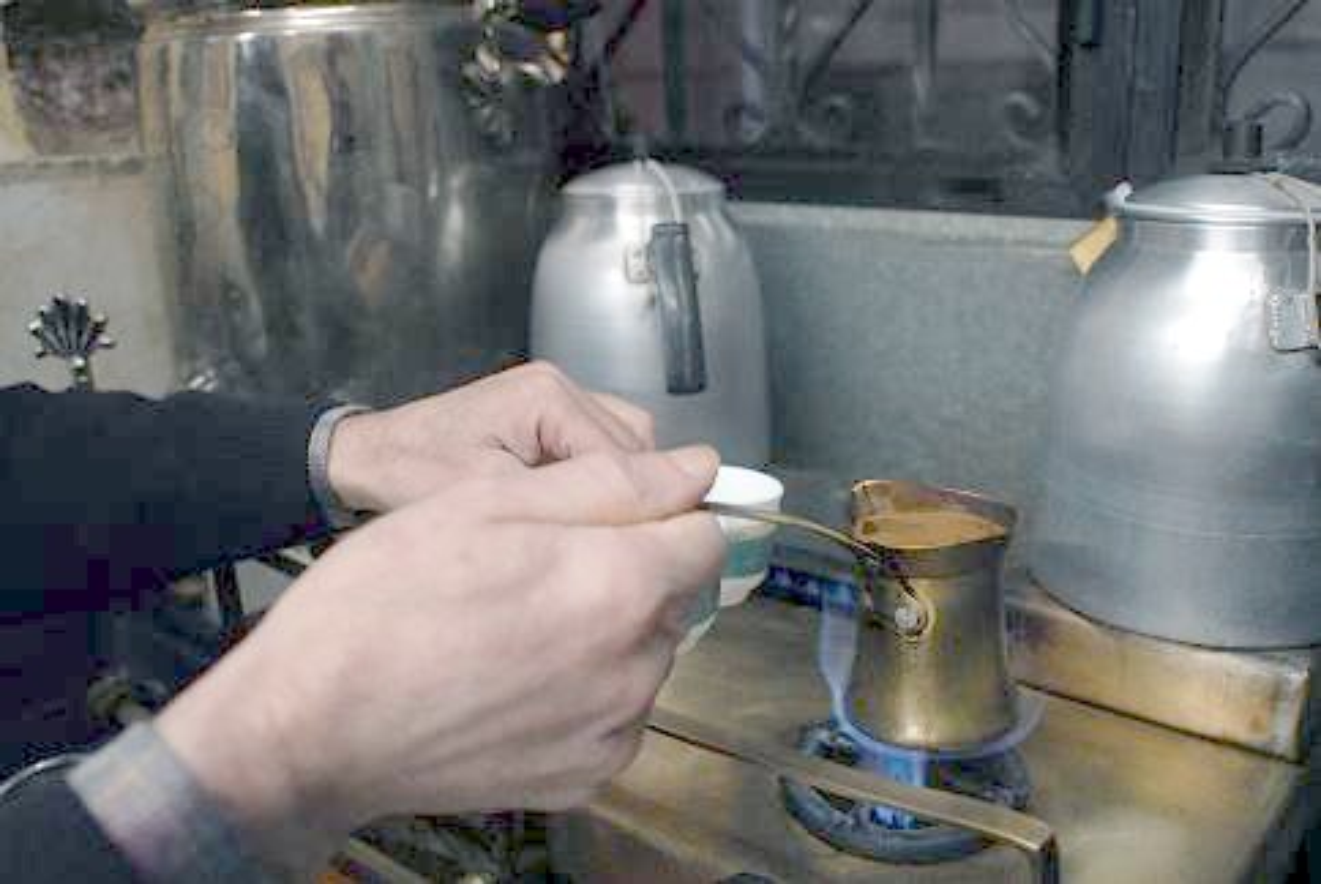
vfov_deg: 43.7
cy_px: 442
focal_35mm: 30
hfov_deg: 61.9
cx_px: 660
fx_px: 1102
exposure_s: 1/80
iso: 800
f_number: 2.8
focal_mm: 20
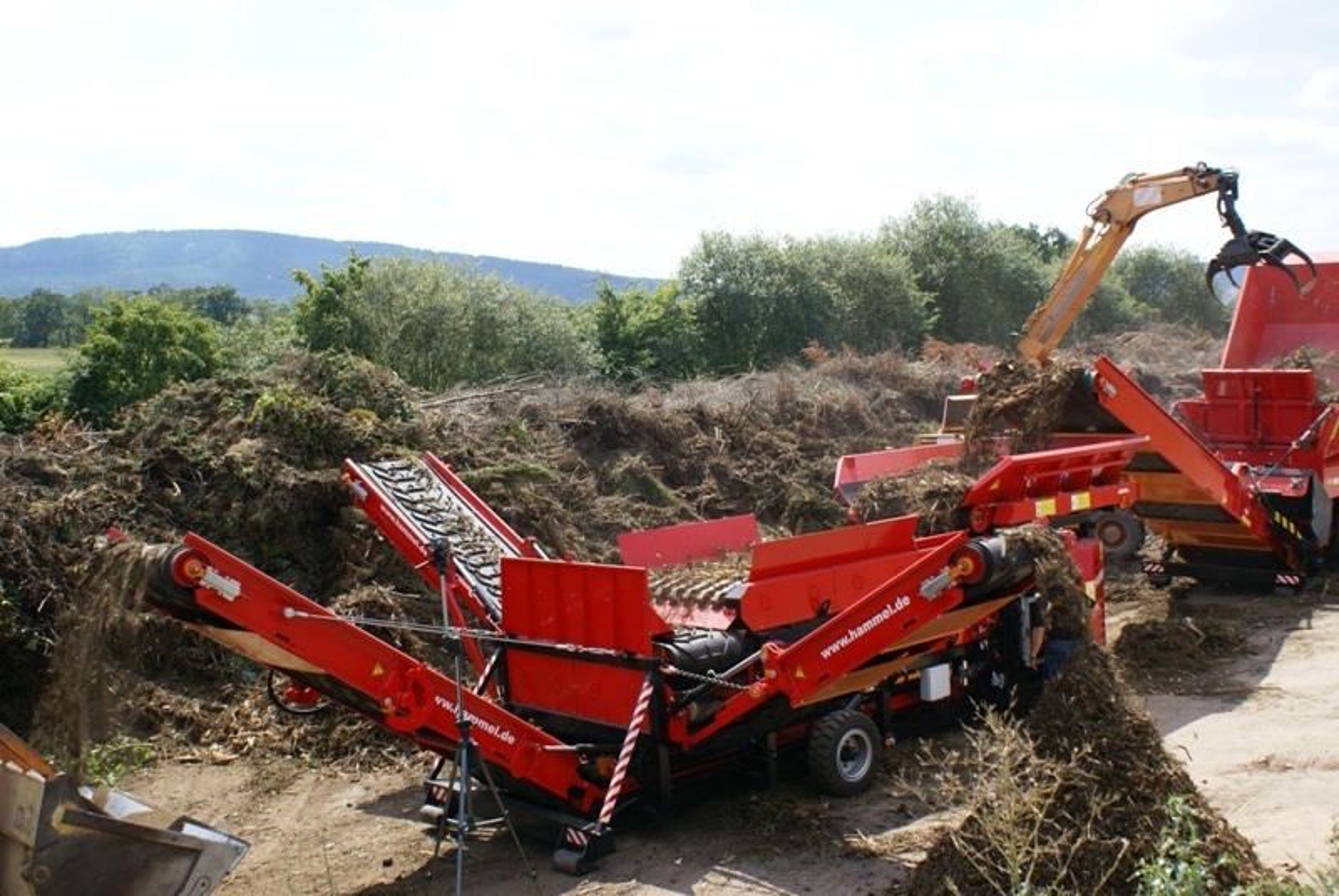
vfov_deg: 36.9
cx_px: 670
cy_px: 448
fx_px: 1340
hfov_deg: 53.1
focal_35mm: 36
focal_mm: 24
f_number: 10
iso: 100
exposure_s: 1/125
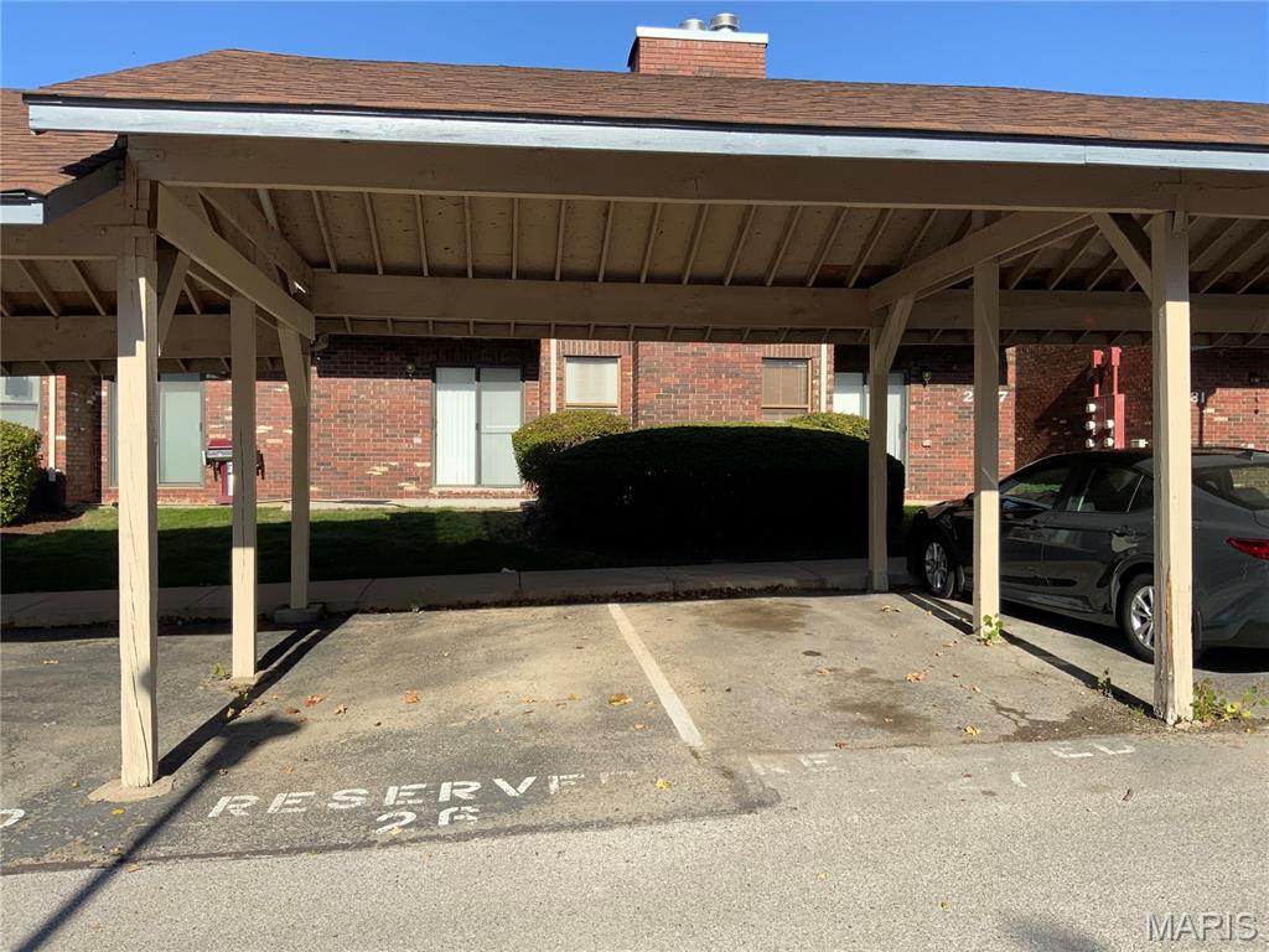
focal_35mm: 29
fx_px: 1063
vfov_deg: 48.2
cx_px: 634
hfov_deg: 61.7
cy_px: 476
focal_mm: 3
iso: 16
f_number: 1.8
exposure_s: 1/1626
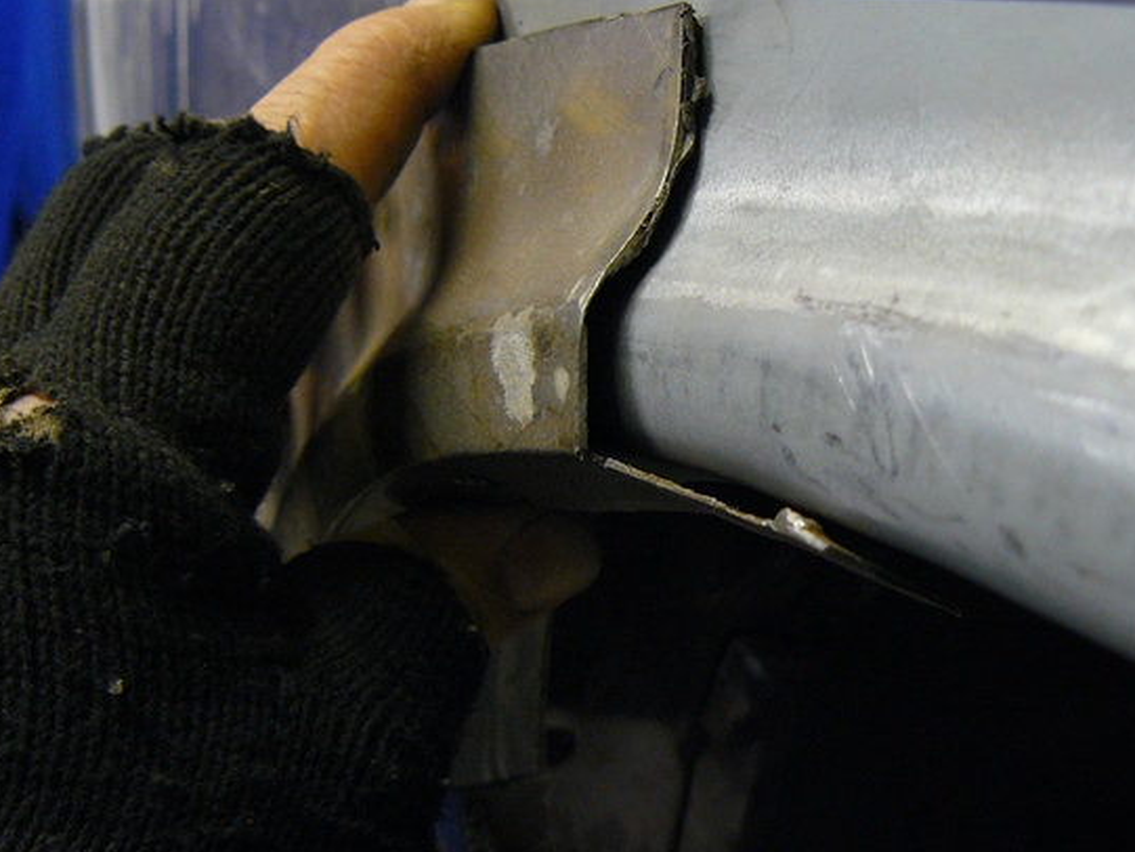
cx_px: 624
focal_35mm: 49
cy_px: 391
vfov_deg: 29.7
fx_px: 1607
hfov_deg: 38.9
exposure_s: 1/5
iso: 200
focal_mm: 6
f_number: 2.8
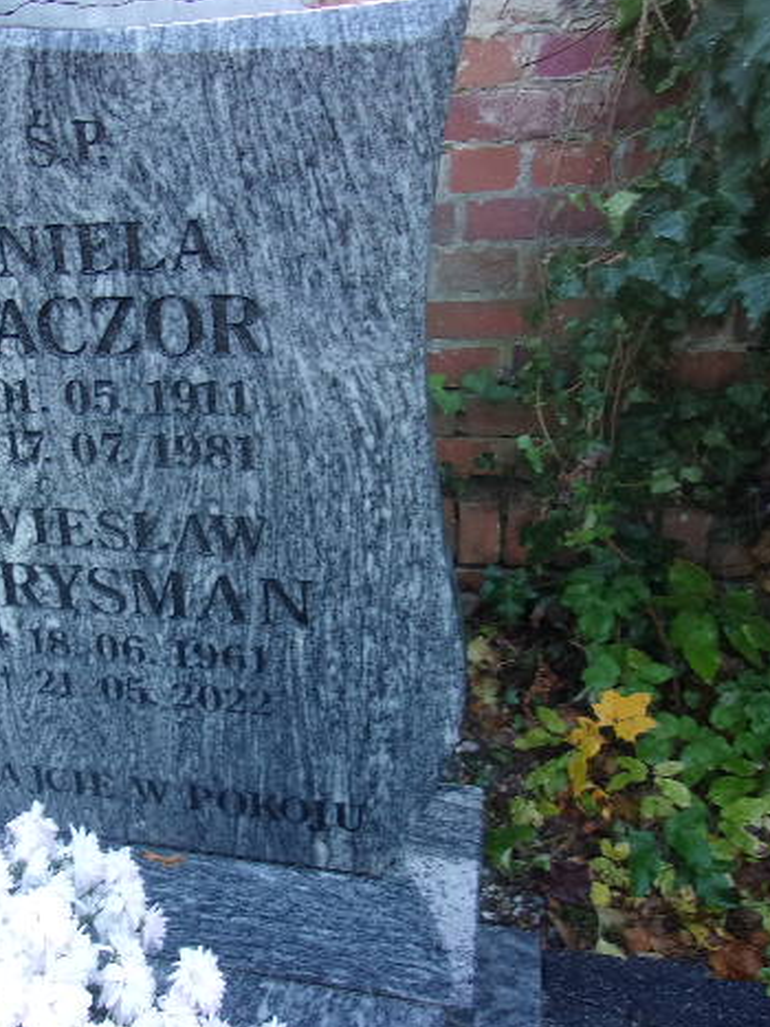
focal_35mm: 37
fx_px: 1098
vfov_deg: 50.1
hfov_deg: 37.0
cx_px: 128
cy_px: 510
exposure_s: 1/34
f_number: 3
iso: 111
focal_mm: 4.9
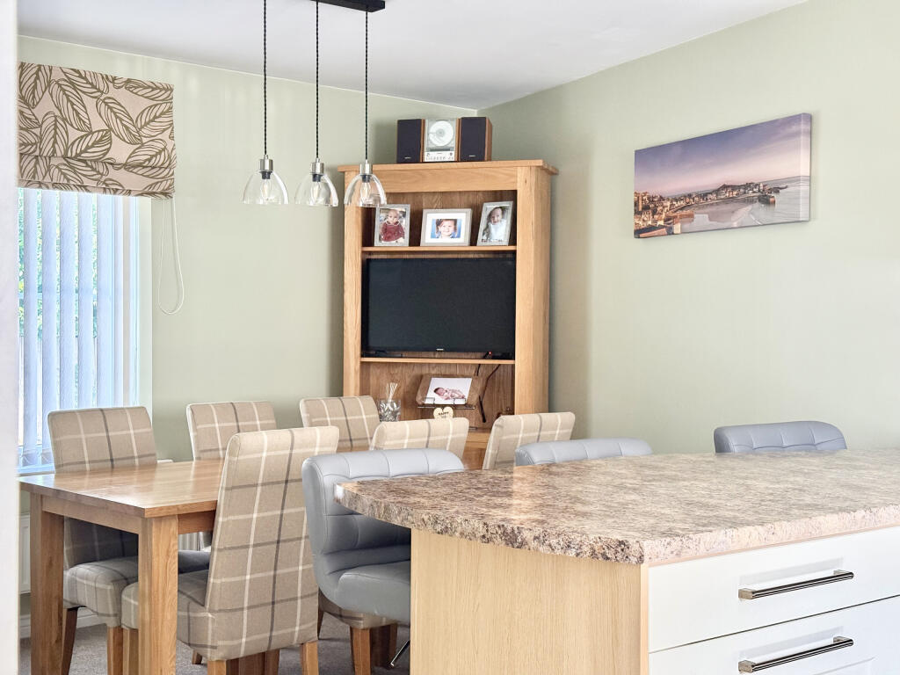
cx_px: 450
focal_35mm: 48
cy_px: 338
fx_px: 1248
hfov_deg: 39.7
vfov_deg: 30.3
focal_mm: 6.76
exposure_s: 1/97
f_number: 1.78
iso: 200
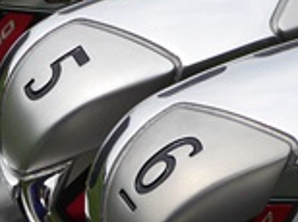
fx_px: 1478
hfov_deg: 11.5
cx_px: 134
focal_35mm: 172
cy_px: 278
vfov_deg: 8.5
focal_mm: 7.2
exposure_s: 1/500
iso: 80
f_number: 3.8
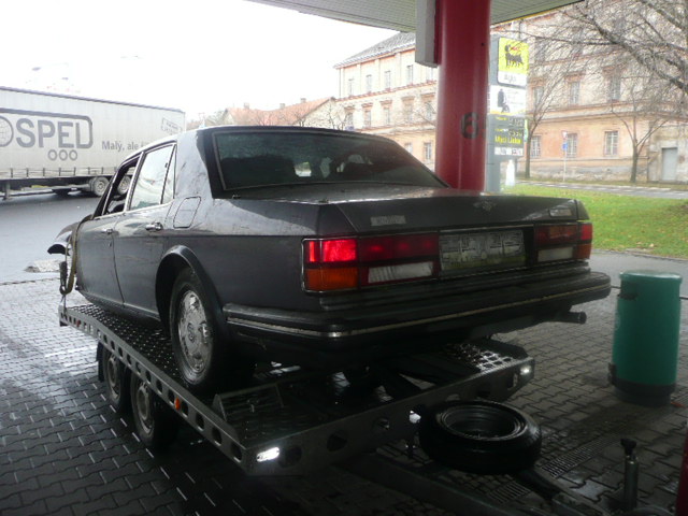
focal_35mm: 28
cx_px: 344
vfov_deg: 49.7
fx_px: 557
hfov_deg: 63.4
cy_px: 258
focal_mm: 4.6
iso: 100
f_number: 3.3
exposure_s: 1/30
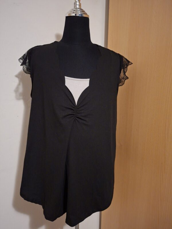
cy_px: 114
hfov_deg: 58.9
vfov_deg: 73.9
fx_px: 152
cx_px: 86
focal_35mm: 23
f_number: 1.8
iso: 1000
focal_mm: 5.54
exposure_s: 1/20
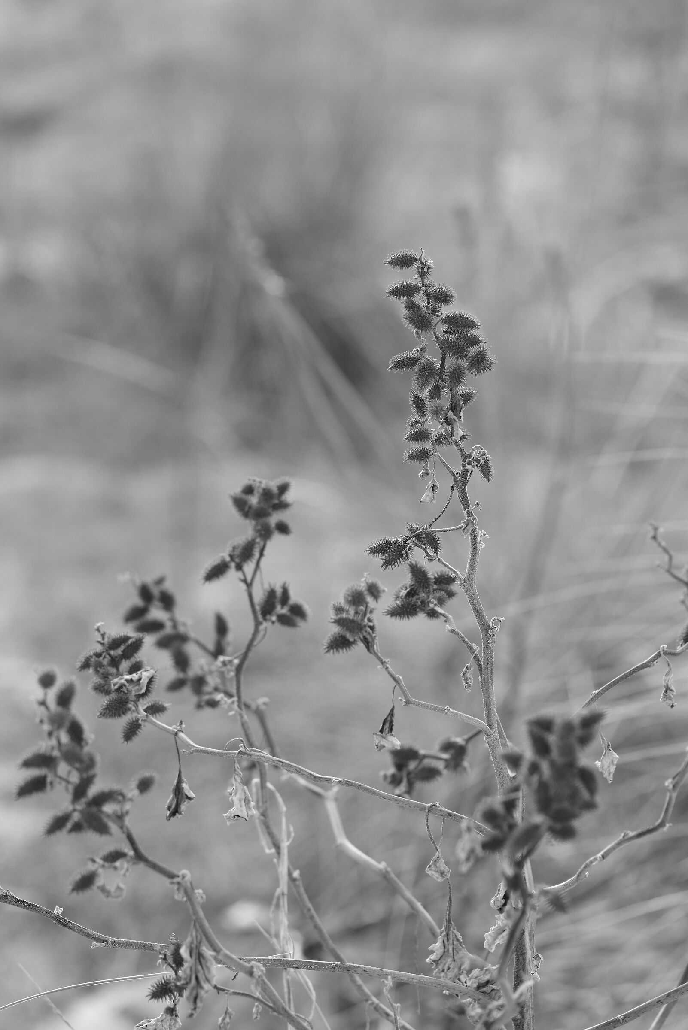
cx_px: 344
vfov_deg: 10.3
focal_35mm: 200
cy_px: 515
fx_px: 5728
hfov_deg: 6.9
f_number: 5.6
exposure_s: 1/250
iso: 400
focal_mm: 200
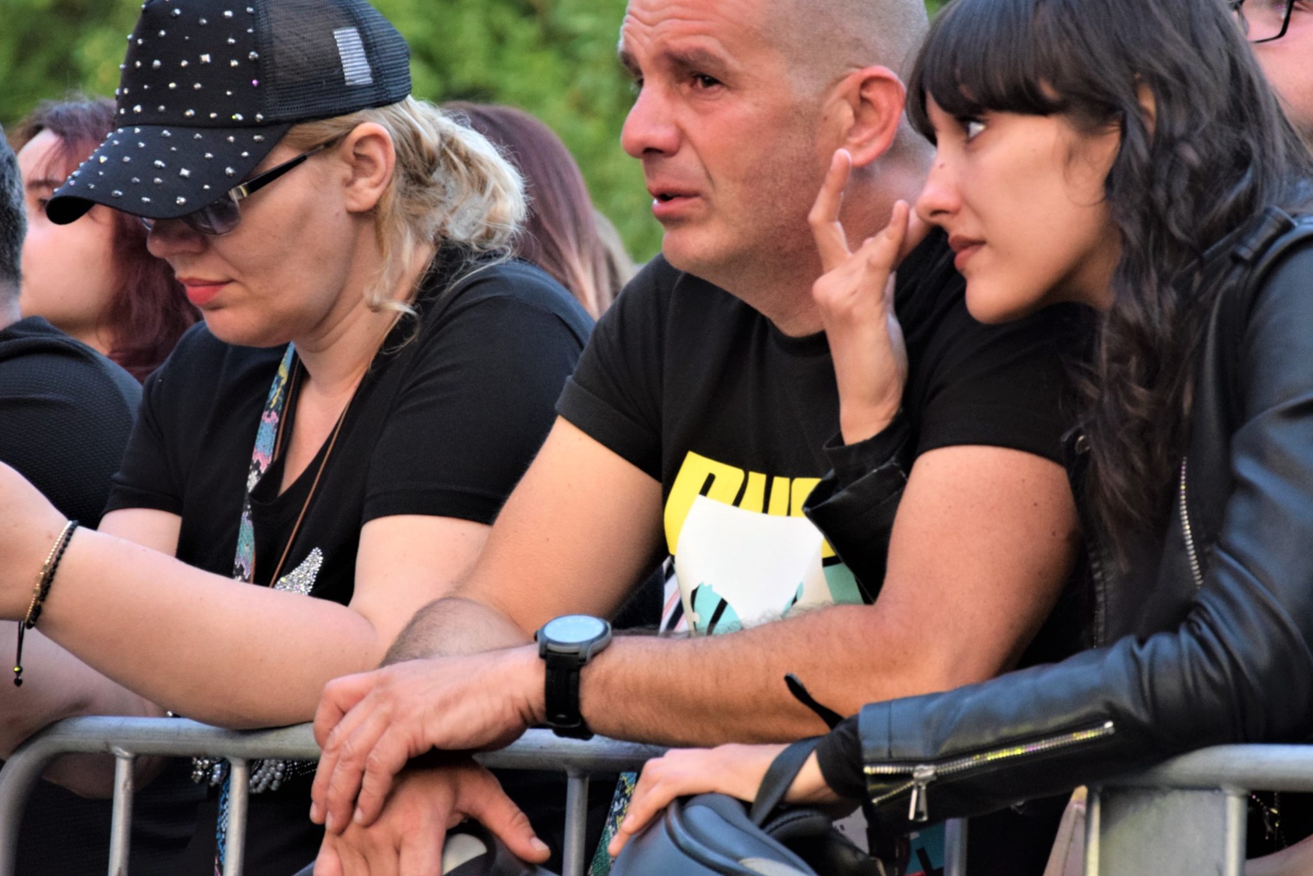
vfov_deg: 6.9
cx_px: 771
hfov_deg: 10.4
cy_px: 390
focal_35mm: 199
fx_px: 7245
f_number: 5.6
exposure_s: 1/125
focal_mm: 105
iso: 1600
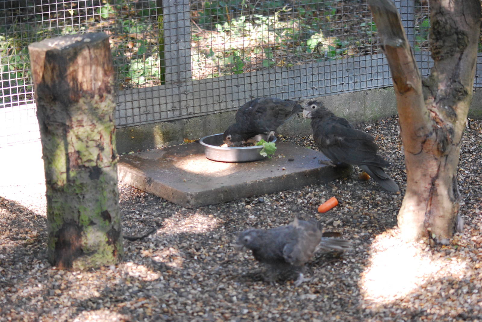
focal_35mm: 105
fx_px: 1407
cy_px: 161
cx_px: 241
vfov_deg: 13.1
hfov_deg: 19.4
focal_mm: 70
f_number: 4
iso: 1100
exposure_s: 1/125
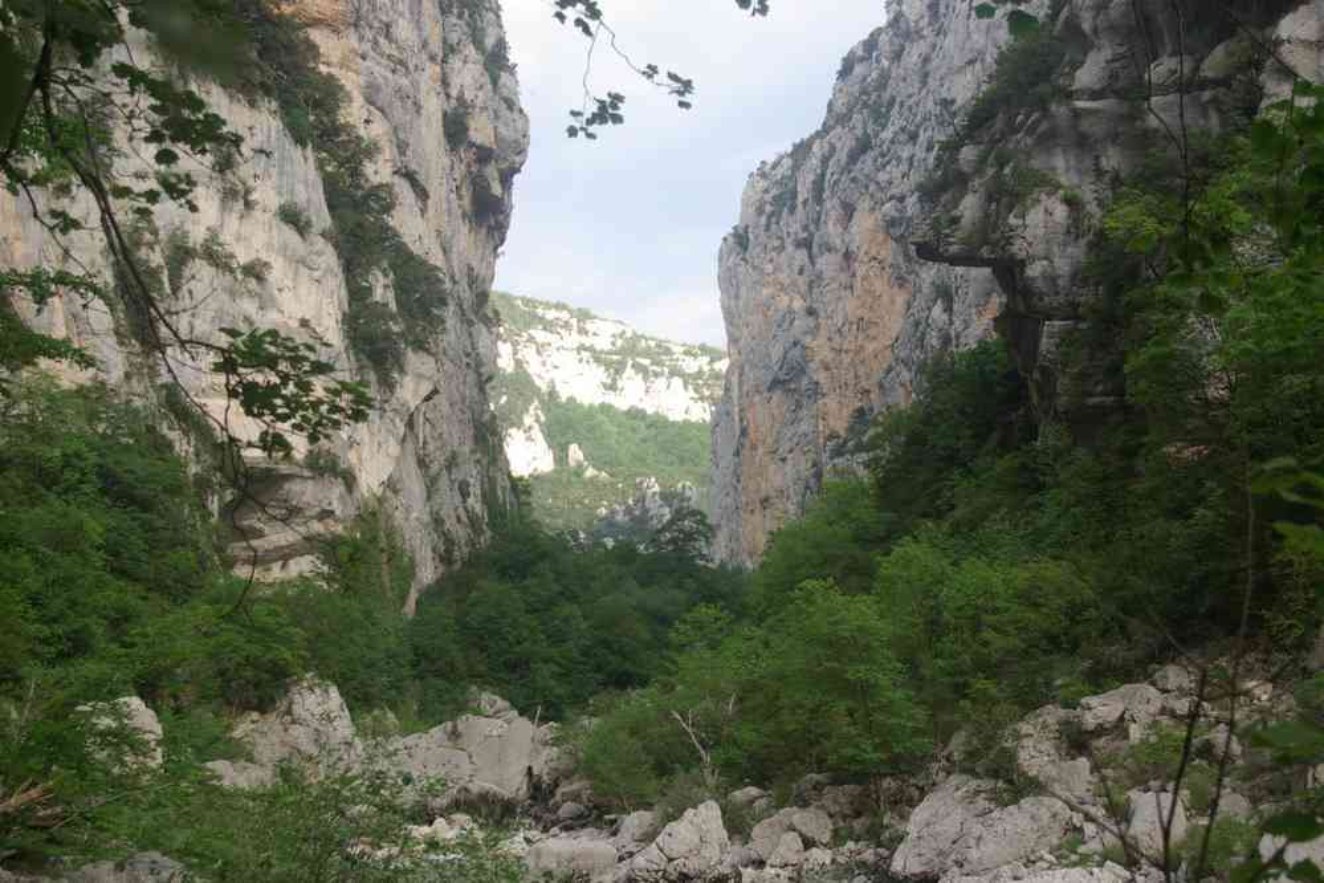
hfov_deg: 42.3
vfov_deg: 28.9
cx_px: 662
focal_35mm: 46
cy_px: 442
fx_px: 1710
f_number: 5.6
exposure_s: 1/90
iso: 100
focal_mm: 31
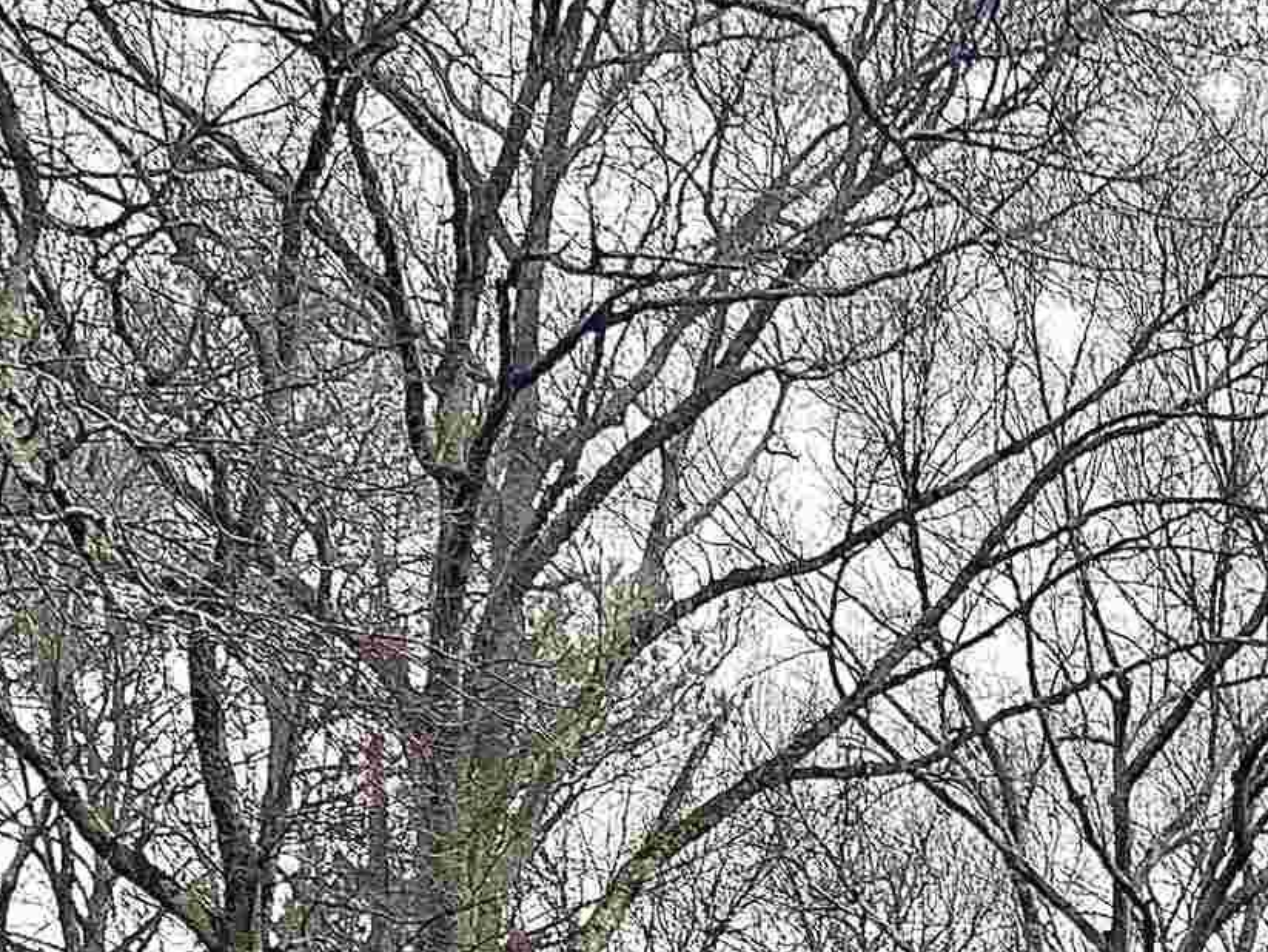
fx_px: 3555
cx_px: 1493
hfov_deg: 19.2
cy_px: 1251
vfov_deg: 14.6
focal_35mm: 97
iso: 40
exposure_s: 1/289
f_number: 1.5
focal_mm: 5.7
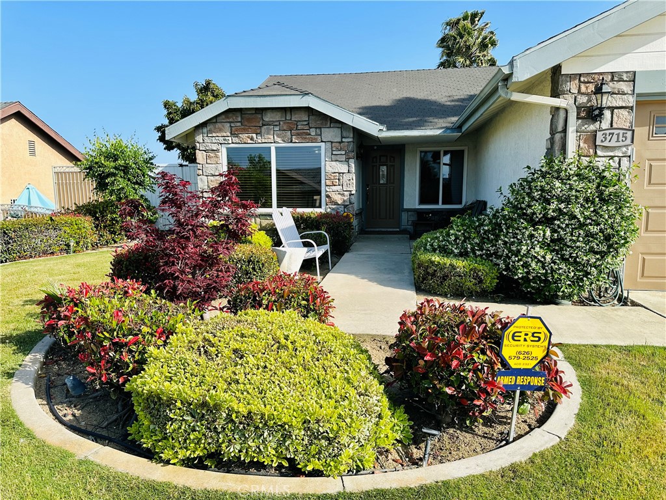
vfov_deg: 56.8
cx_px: 333
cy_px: 250
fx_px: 462
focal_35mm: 24
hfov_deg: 71.6
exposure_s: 1/3058
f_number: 1.78
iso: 80
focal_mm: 6.86
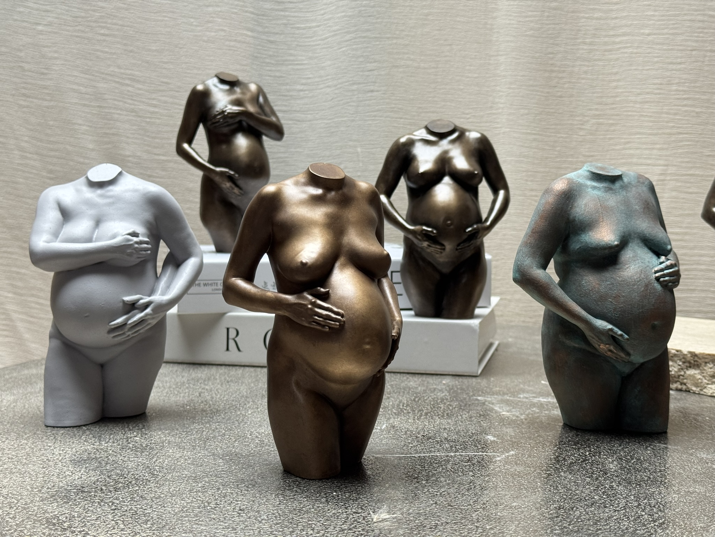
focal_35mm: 48
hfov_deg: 39.7
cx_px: 358
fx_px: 991
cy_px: 268
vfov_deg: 30.3
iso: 160
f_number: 1.78
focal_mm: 6.76
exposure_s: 1/60
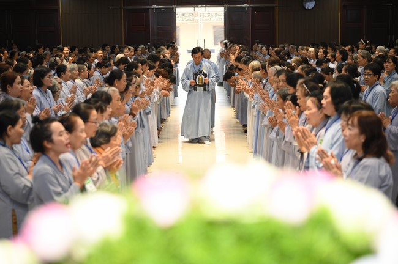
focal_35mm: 70
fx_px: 773
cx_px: 199
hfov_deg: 28.9
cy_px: 132
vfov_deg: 19.4
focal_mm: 70
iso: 1250
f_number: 3.2
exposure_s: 1/125
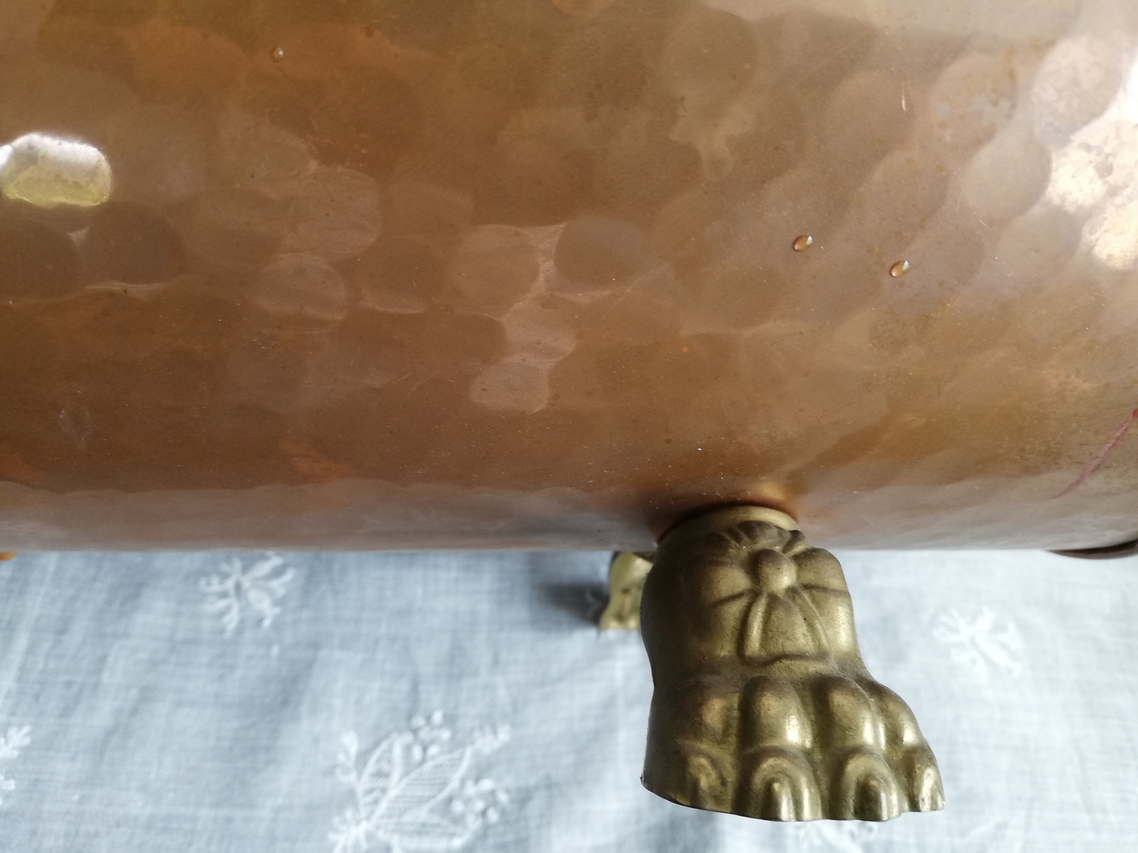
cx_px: 569
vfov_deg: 53.1
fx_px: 855
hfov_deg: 67.3
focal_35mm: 26
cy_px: 426
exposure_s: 1/33.3
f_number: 2.2
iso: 160
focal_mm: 3.81
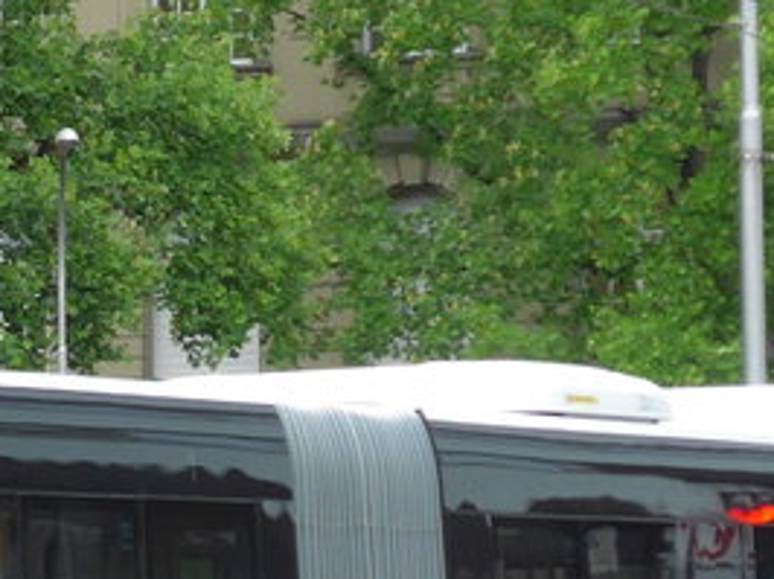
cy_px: 463
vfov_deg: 4.4
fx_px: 7461
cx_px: -448
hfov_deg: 5.9
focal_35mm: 334
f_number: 4.2
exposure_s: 1/250
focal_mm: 15
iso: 160
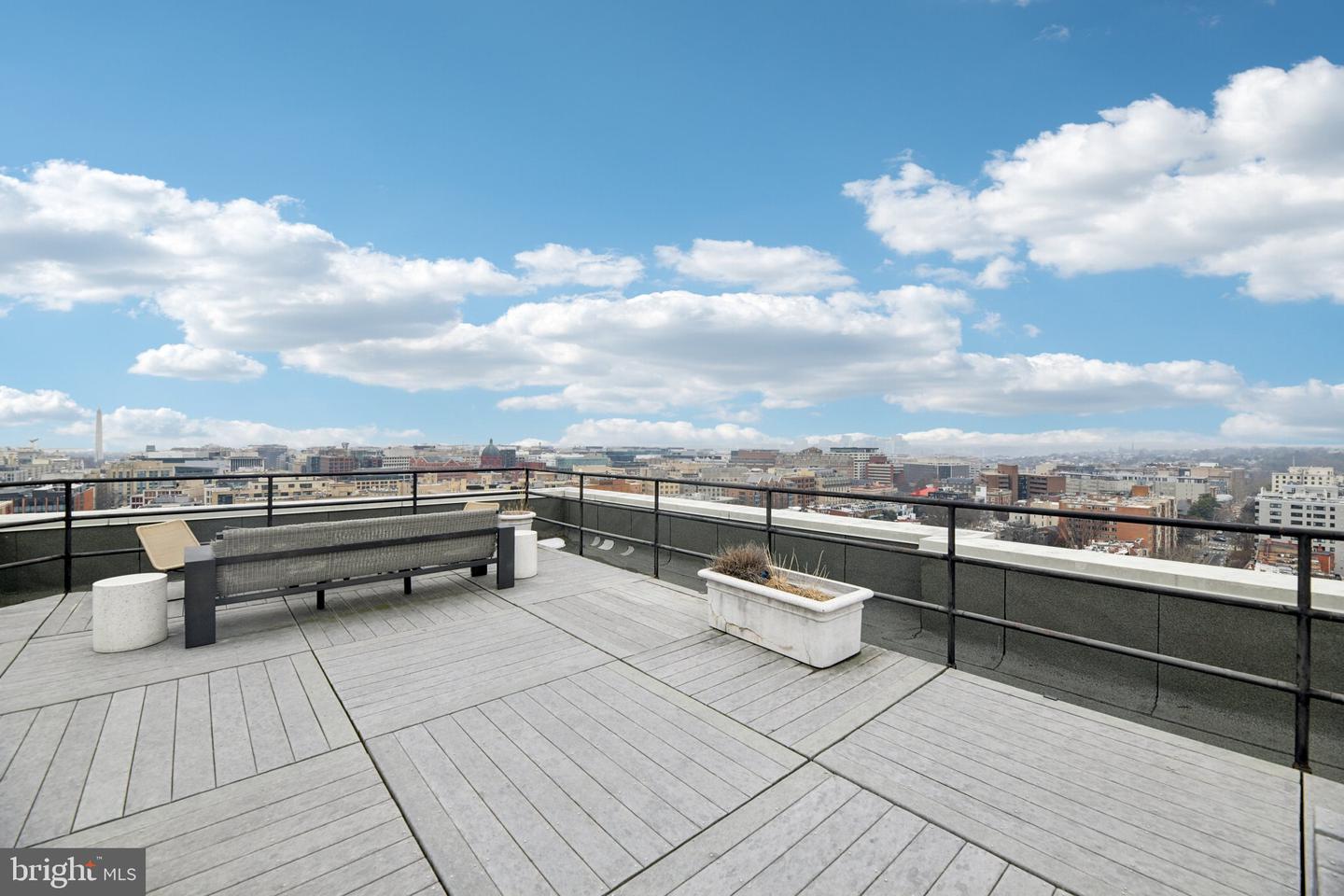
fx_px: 523
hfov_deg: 104.3
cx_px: 672
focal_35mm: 14
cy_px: 448
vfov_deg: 81.2
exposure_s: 1/100
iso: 100
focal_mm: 14
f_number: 8
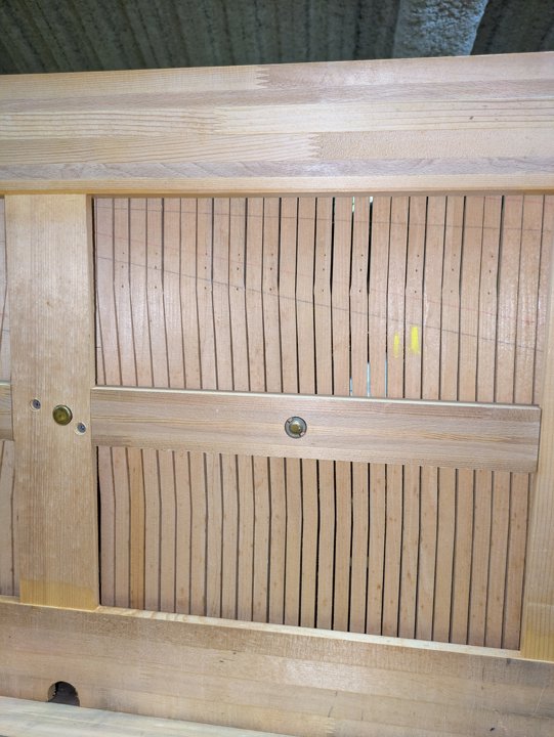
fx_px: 533
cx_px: 277
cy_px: 368
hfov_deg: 54.9
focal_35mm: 25
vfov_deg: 69.4
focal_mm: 5.43
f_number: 1.89
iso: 360
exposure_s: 1/60
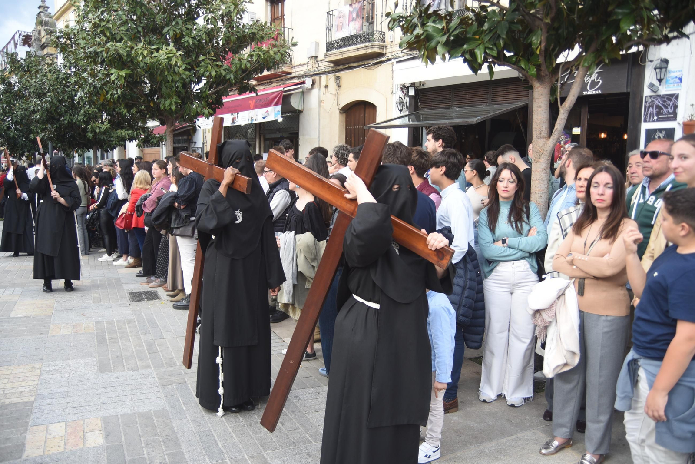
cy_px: 232
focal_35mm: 29
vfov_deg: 45.0
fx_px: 560
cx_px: 348
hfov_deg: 63.6
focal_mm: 29
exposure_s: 1/320
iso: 280
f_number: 5.6
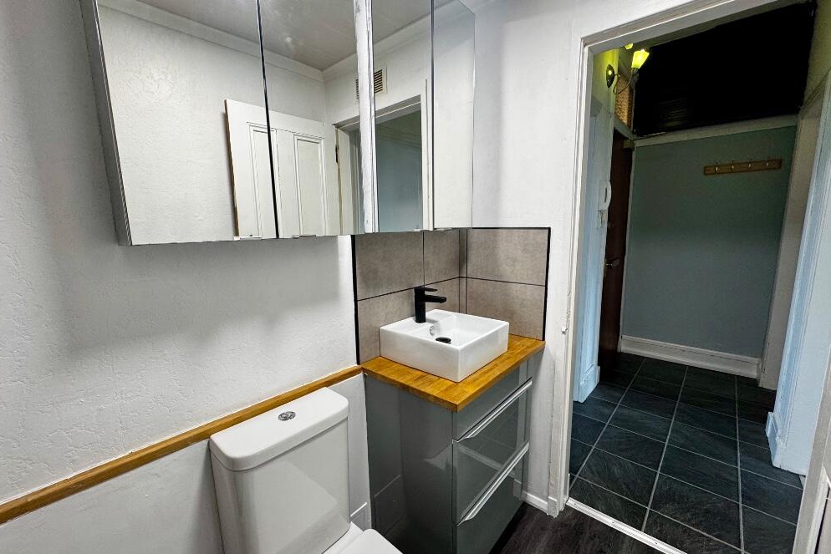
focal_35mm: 15
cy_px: 281
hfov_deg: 100.4
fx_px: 346
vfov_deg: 77.3
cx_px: 406
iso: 160
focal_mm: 2.22
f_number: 2.2
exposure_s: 1/100
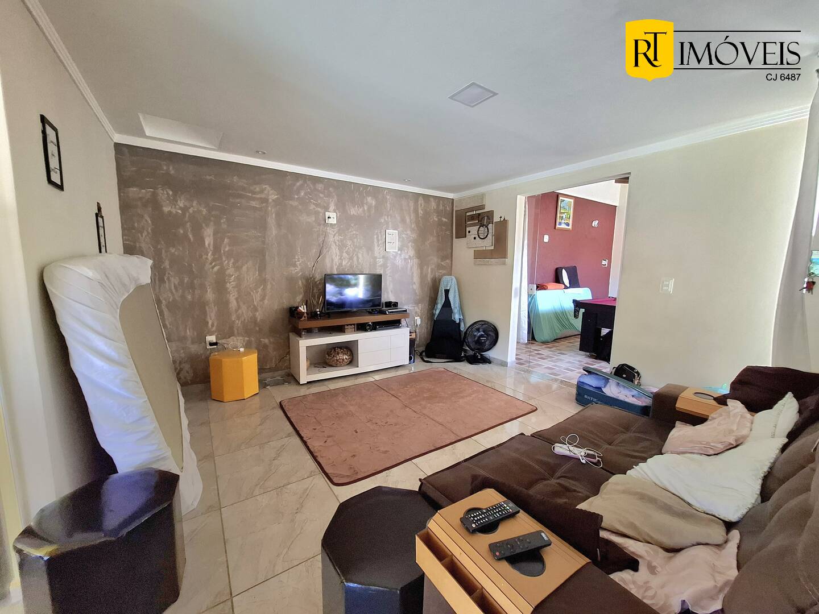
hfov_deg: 106.2
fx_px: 308
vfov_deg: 89.9
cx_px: 410
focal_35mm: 13
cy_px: 307
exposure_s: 1/40
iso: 200
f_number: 2.2
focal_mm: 1.74
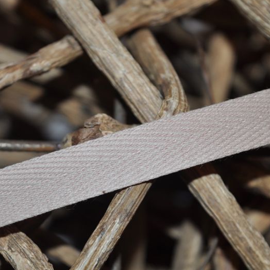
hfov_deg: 17.2
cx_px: 132
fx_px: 891
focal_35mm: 101
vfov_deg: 17.2
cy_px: 135
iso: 200
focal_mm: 52
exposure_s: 1/60
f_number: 5.6
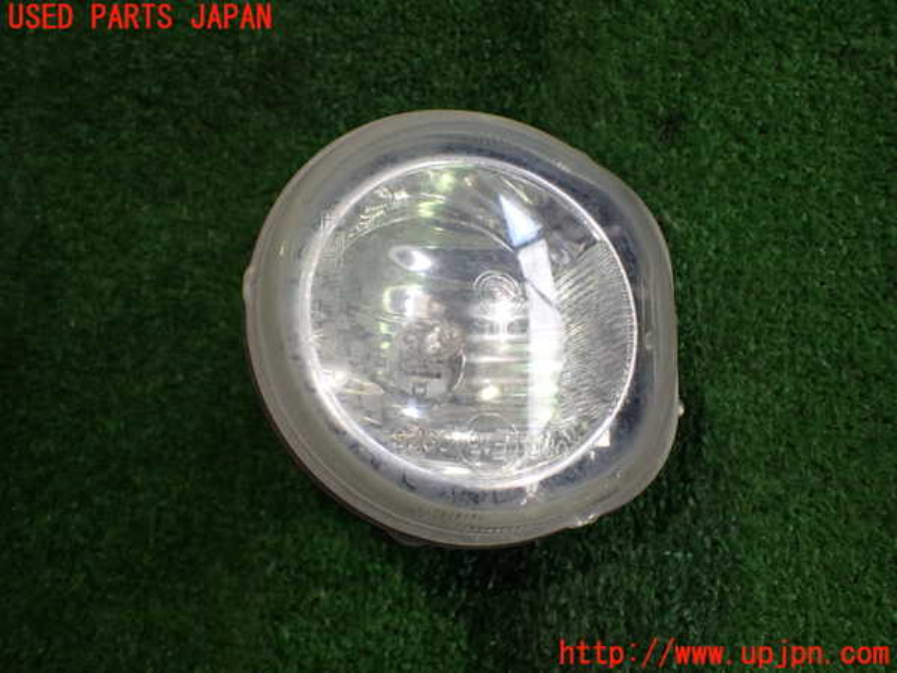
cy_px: 336
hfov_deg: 60.0
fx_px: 777
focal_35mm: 30
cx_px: 448
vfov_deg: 46.8
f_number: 2.3
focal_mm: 5.4
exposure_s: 1/125
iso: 250
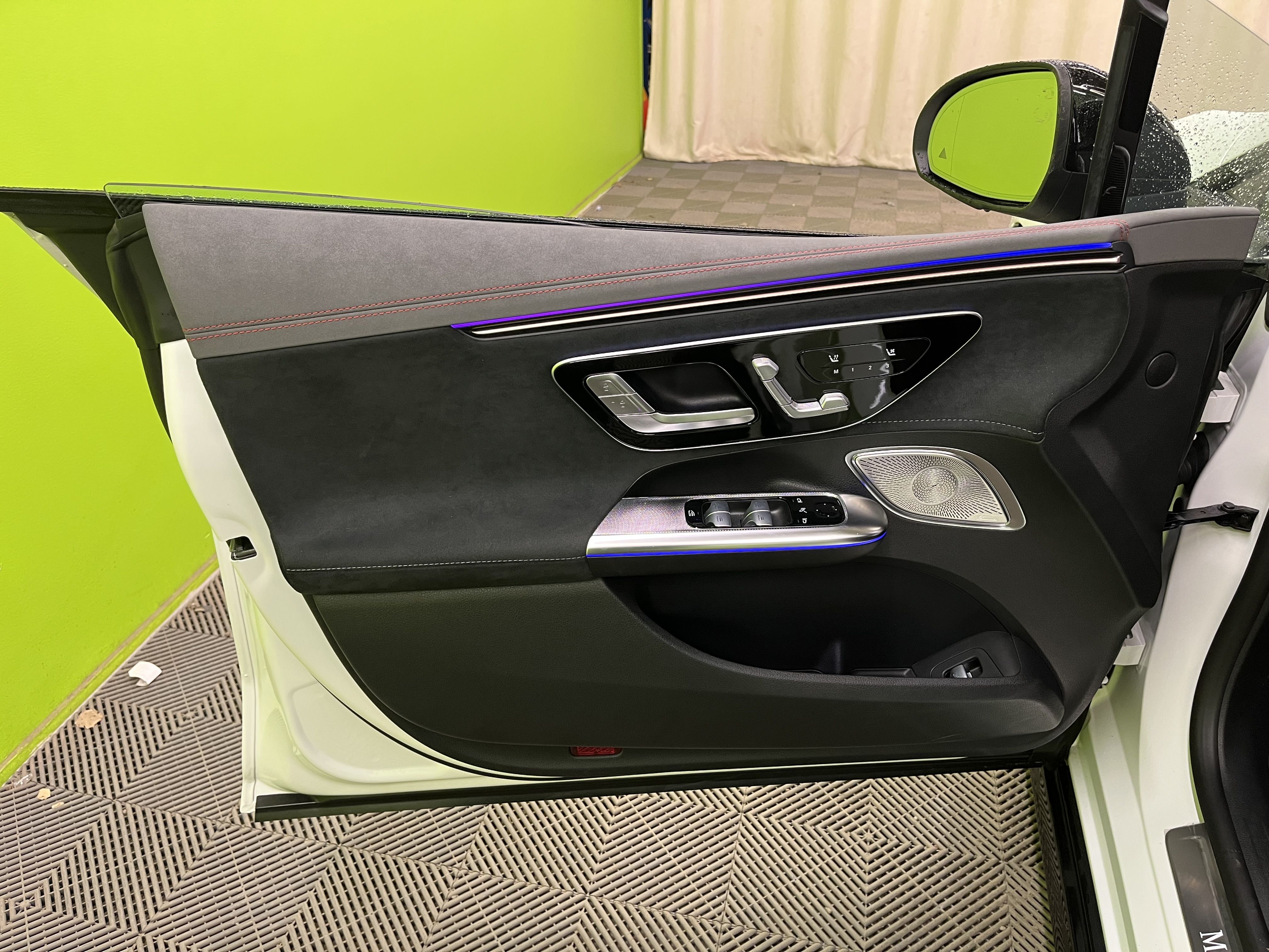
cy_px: 476
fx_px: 953
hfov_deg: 67.3
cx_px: 634
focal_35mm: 26
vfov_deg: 53.1
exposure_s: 1/50
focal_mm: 5.1
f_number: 1.6
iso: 125
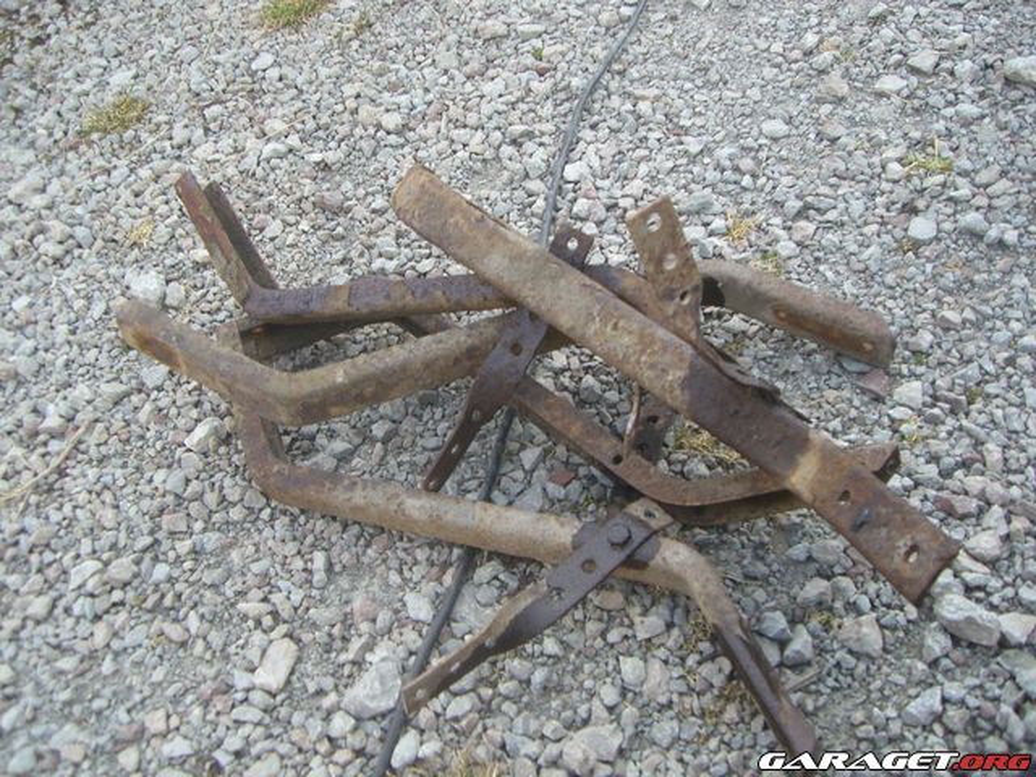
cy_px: 388
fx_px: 1137
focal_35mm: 38
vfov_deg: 37.7
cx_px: 518
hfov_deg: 49.0
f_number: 2.7
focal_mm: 6.2
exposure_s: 1/125
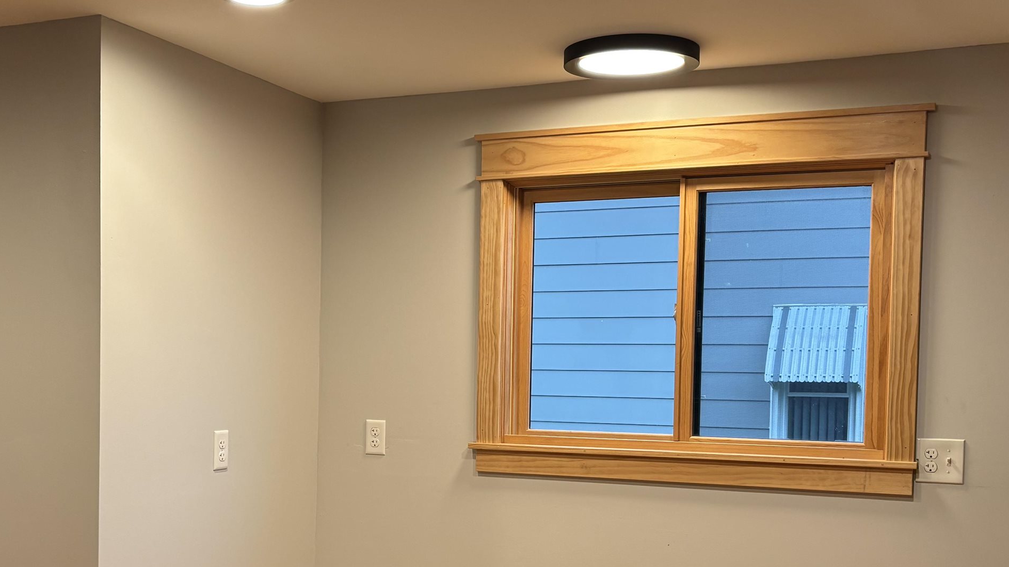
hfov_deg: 44.4
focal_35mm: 46
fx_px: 1231
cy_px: 435
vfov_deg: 25.6
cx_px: 415
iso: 125
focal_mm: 5.96
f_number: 1.6
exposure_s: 1/120
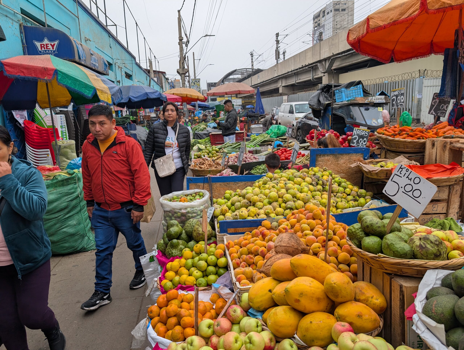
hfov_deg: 71.5
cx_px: 232
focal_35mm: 24
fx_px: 322
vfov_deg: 56.9
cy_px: 175
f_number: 1.68
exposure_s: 1/474
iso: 23
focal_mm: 6.9
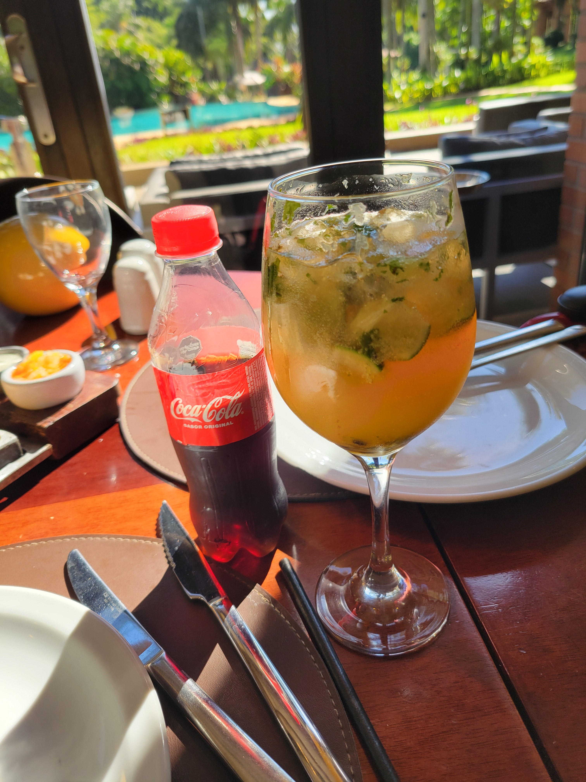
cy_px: 391
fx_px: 587
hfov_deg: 53.1
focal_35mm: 26
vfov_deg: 67.3
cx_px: 293
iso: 40
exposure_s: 1/185
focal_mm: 5.4
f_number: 1.8
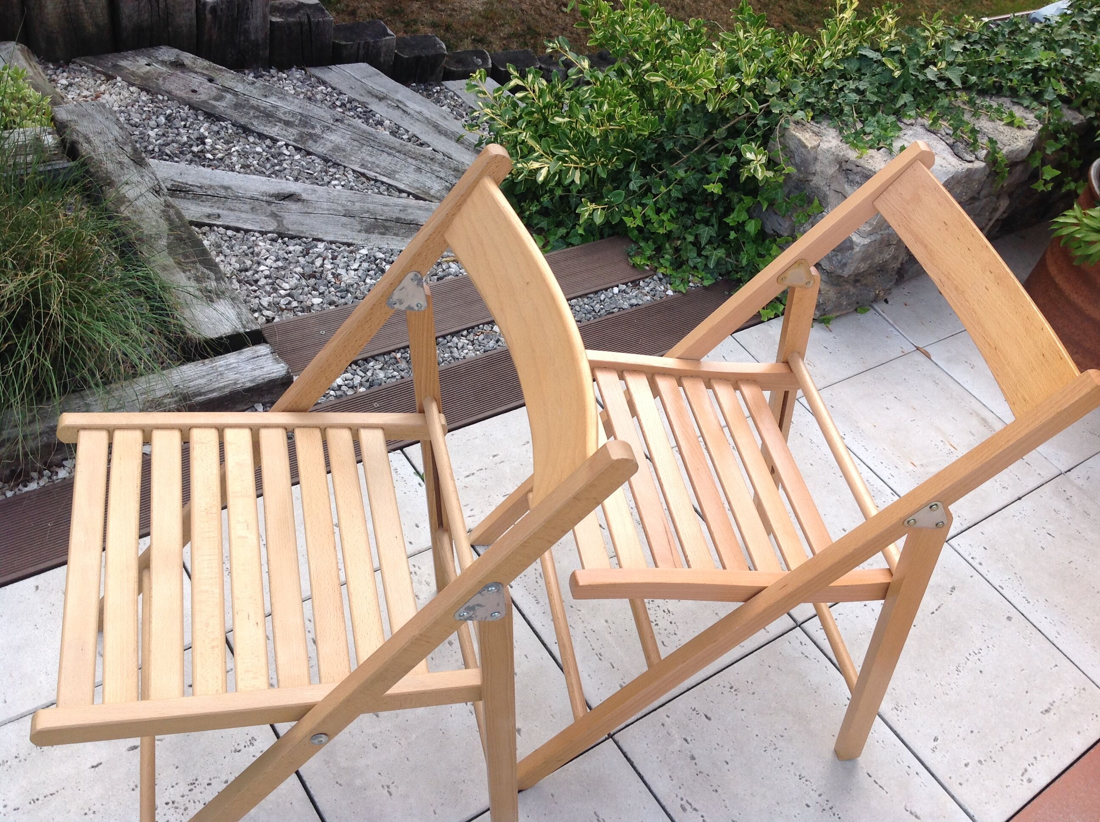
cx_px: 550
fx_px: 1111
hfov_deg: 52.7
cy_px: 411
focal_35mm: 35
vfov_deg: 40.6
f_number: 2.4
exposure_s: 1/378
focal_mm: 4.28
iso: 50
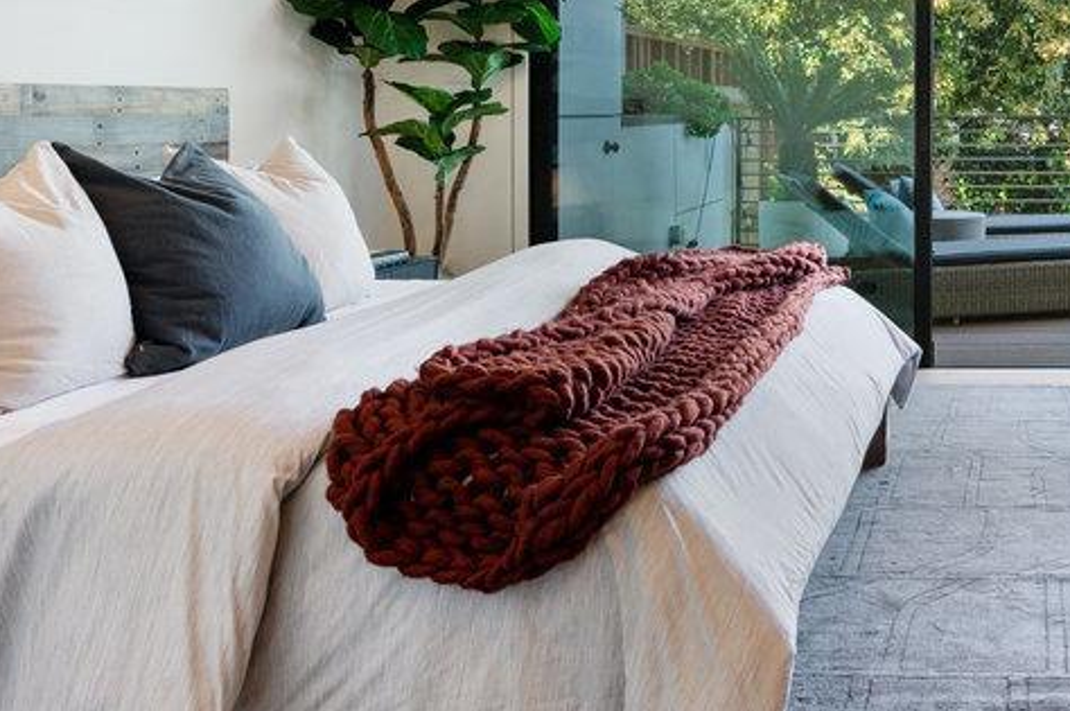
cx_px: 1011
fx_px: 1128
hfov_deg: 44.8
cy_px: 138
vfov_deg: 33.9
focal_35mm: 38
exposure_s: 1/13
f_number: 9
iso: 200
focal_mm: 15
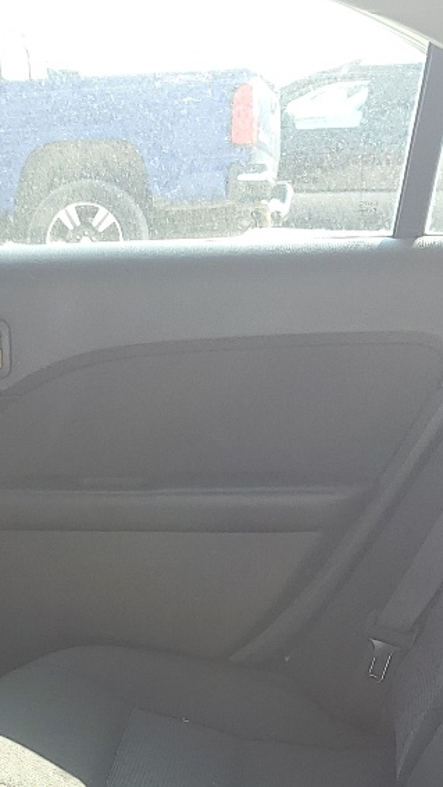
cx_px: 33
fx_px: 1670
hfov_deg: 14.9
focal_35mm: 80
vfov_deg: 25.8
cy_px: 683
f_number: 1.5
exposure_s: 1/286
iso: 50
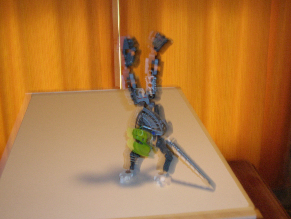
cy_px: 110
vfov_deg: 31.5
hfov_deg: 41.2
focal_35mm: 46
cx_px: 146
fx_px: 387
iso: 200
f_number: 3.2
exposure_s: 1/9.5
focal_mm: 7.7
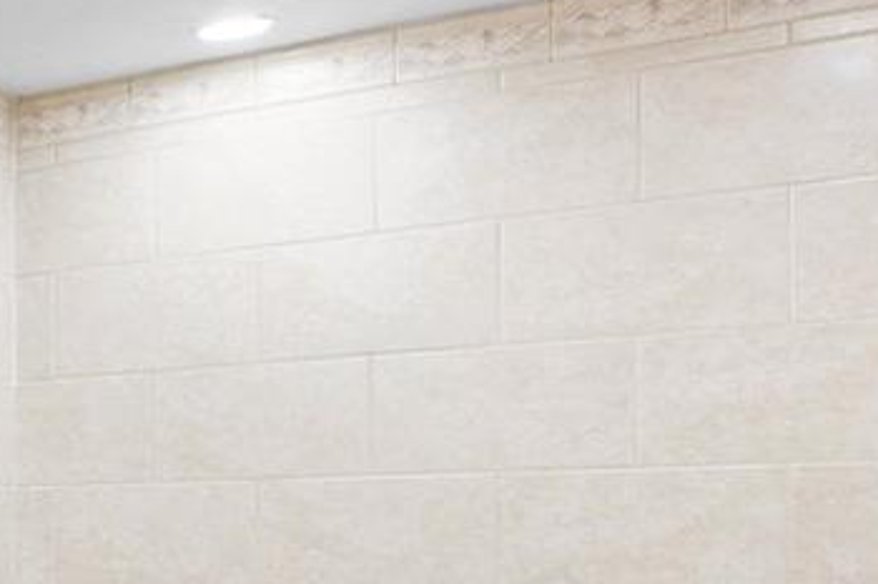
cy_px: 556
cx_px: -740
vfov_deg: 20.7
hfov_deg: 20.7
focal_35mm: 64
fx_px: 1560
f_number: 8
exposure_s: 1/1.25
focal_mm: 14
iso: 64
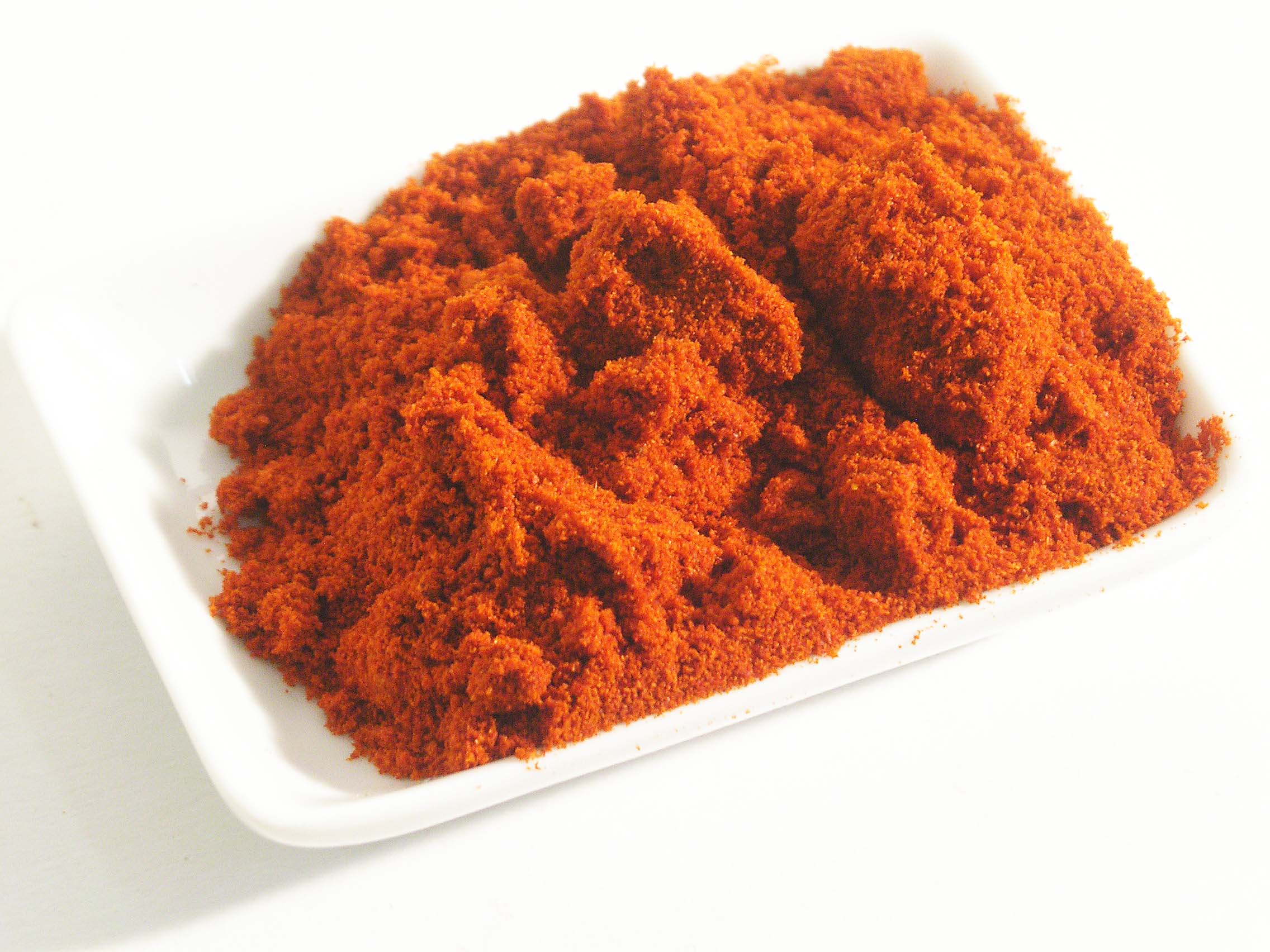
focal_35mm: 114
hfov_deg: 17.3
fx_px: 4182
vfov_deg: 13.0
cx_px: 635
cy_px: 476
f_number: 4.7
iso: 200
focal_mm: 23.4
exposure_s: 1/30
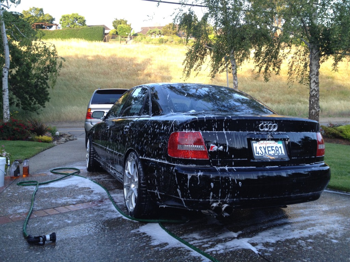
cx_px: 175
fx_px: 354
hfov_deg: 52.6
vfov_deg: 40.7
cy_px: 131
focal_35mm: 35
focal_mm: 4.3
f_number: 2.4
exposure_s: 1/159
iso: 100
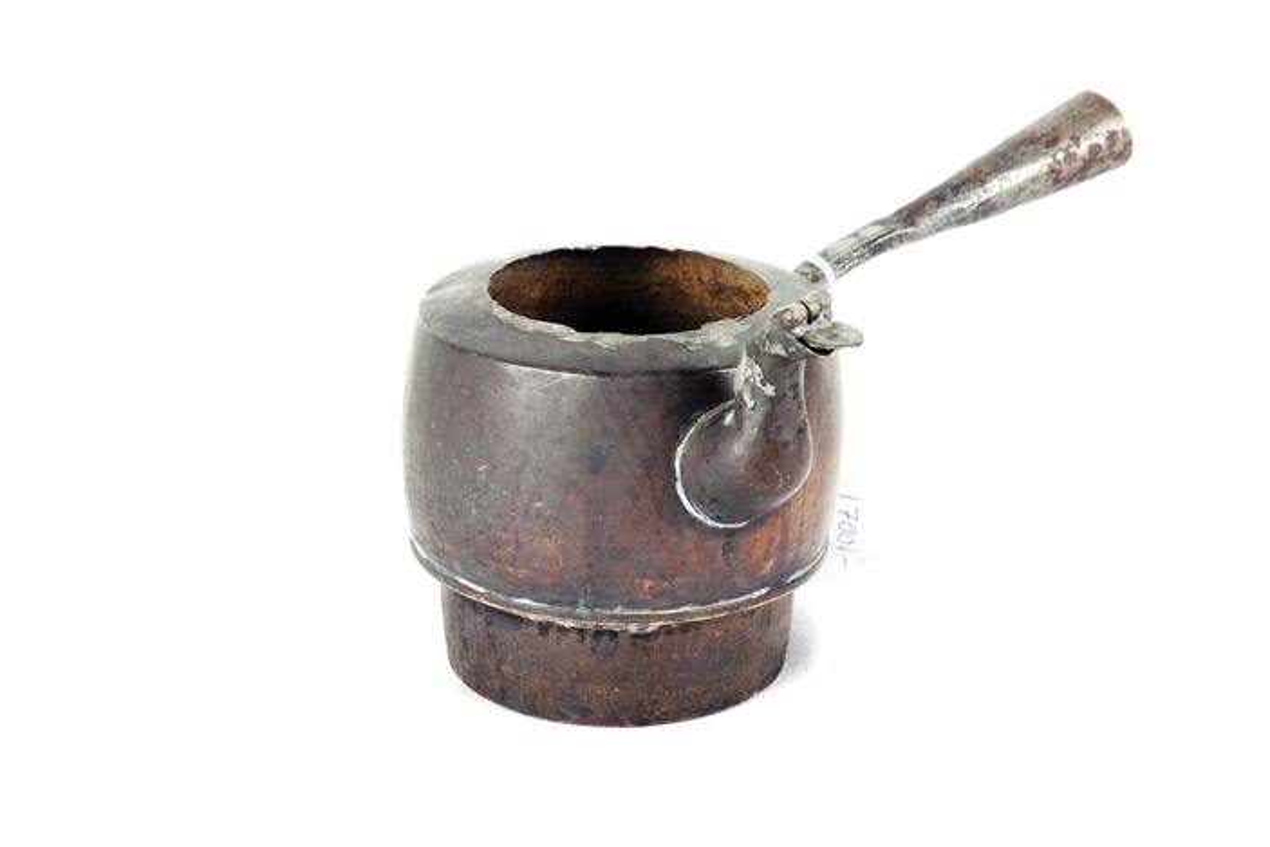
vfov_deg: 12.9
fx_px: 3740
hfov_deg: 19.3
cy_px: 424
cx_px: 639
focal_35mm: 106
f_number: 6.3
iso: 100
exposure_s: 1/6
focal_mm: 70
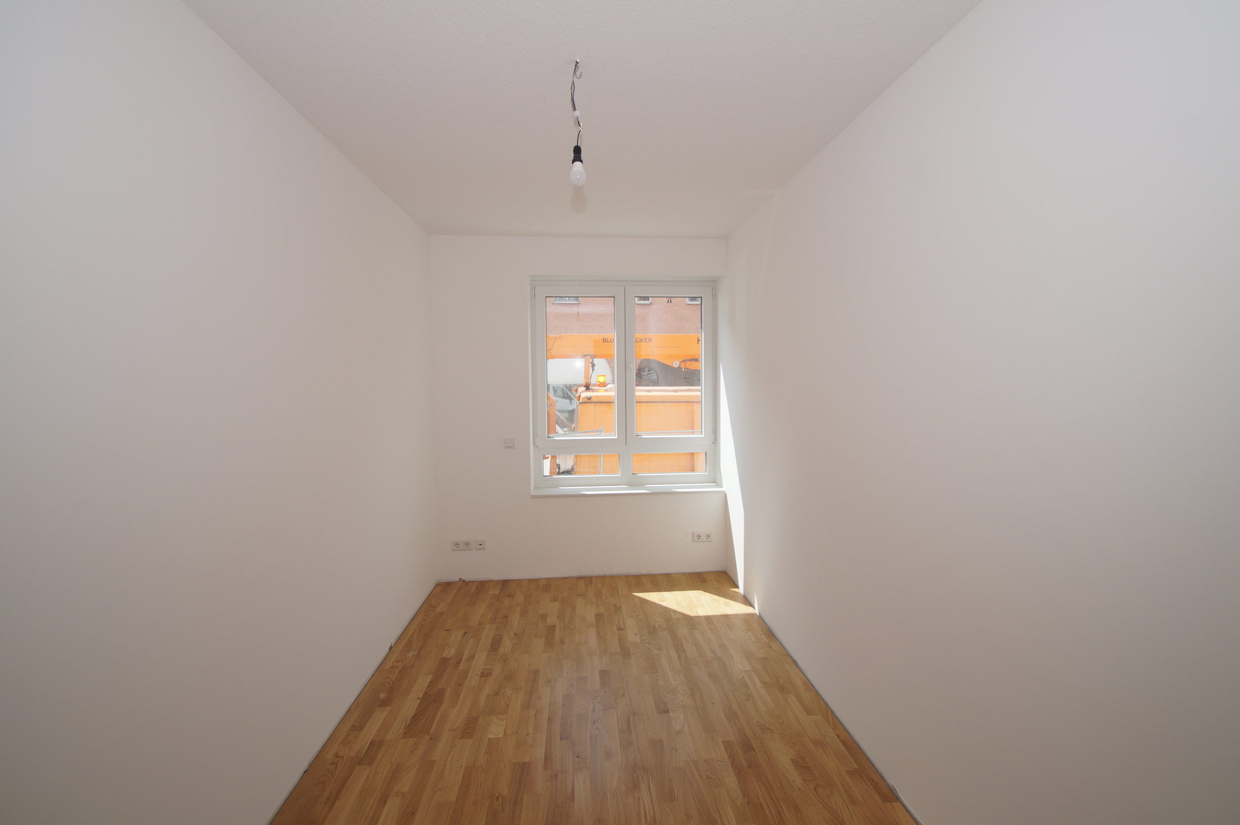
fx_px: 516
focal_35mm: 15
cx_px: 620
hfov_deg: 100.4
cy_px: 412
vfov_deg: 77.3
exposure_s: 1/200
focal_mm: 10
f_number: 4.5
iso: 100
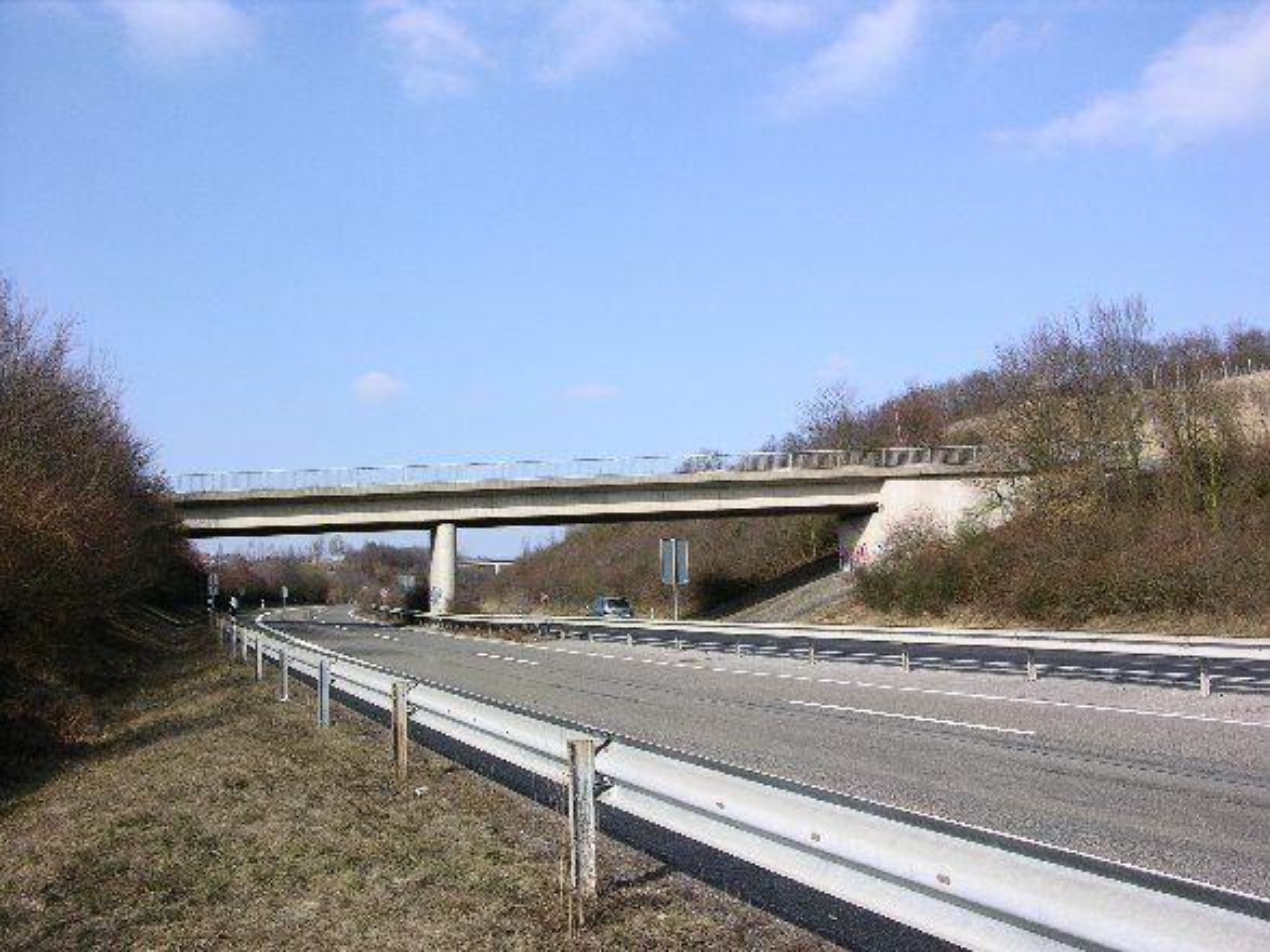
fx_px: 1284
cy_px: 476
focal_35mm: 35
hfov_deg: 52.6
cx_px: 635
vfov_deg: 40.7
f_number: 8
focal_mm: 8.9
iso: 50
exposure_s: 1/120
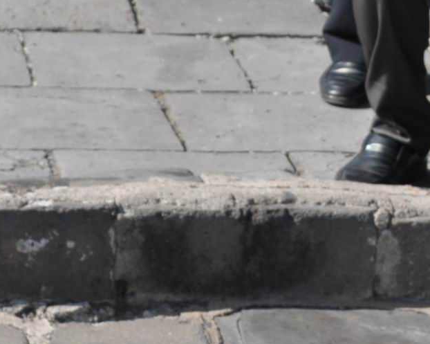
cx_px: 325
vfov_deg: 7.7
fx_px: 2468
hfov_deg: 9.9
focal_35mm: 194
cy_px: -289
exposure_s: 1/1600
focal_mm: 20
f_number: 3.8
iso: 200
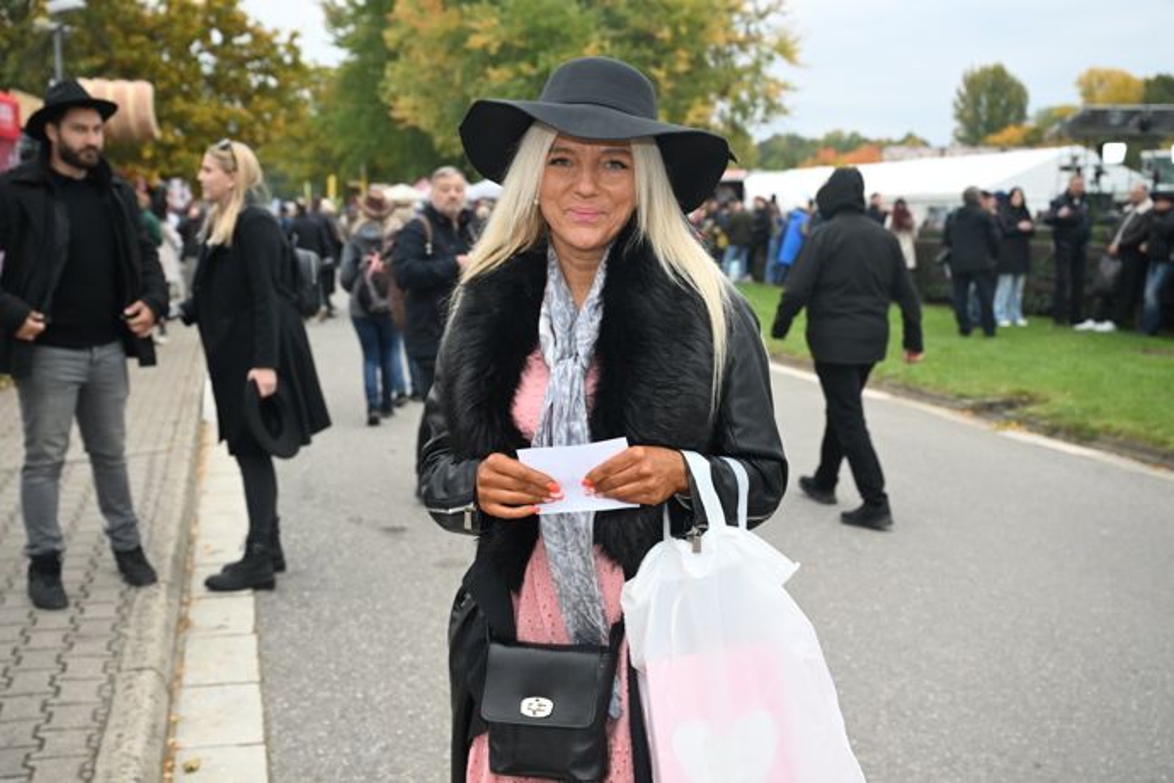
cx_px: 587
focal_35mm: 40
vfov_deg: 33.4
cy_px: 392
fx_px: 1304
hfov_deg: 48.5
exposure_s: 1/250
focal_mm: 40
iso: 320
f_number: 4.5
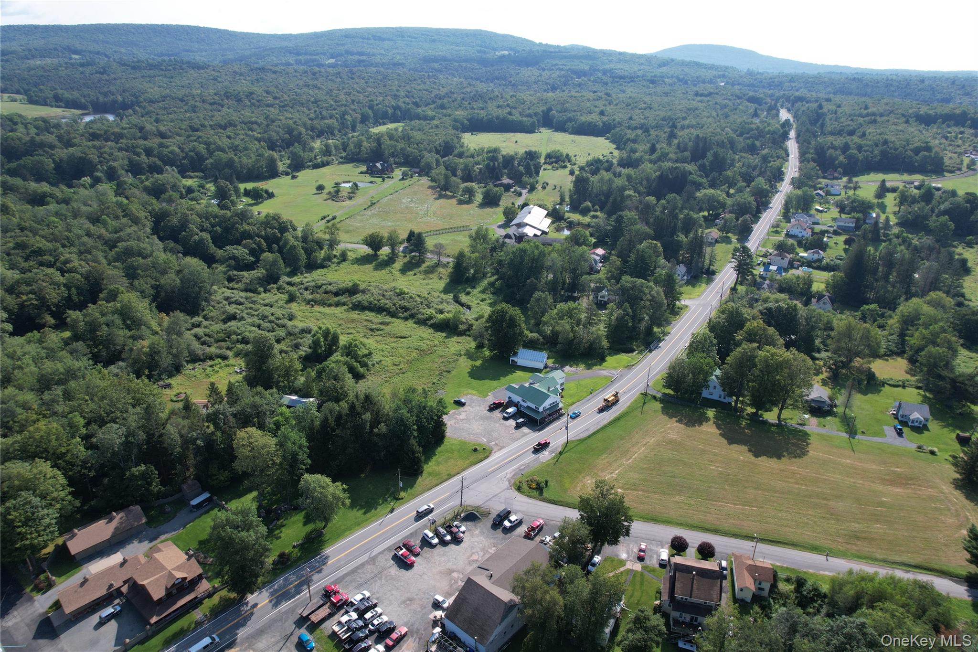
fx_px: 598
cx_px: 489
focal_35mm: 22
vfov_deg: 57.2
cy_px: 326
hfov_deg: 78.6
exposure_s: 1/1250
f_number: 2.8
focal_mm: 8.38
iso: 110
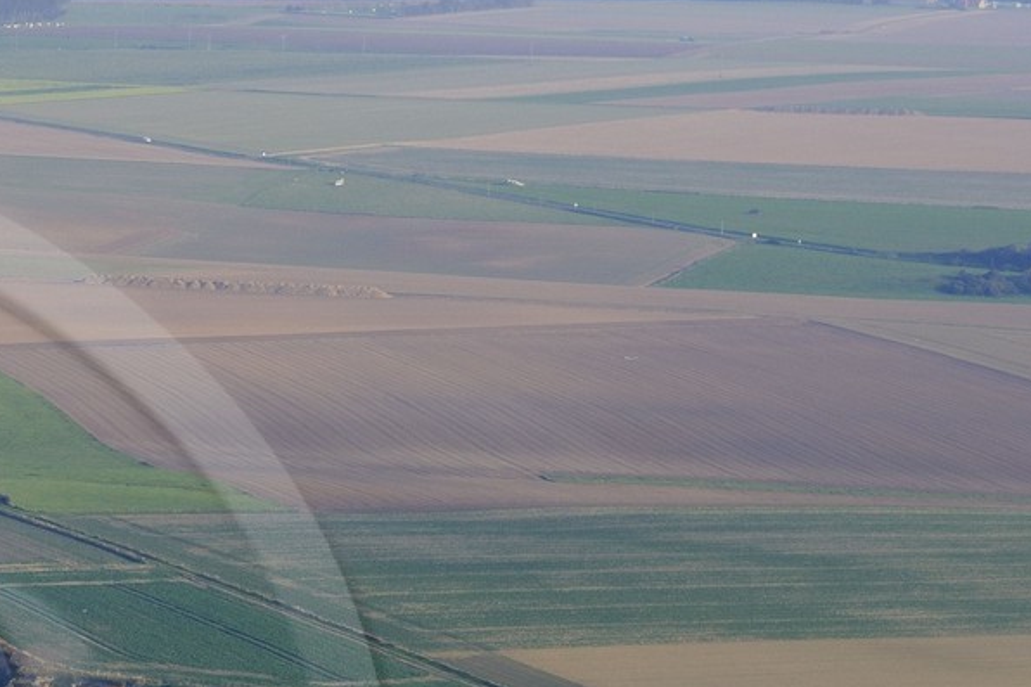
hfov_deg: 9.2
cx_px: -317
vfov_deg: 6.2
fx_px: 6298
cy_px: 862
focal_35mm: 220
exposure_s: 1/800
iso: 400
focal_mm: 82
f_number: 7.1
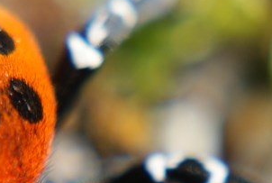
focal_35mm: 320
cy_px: 247
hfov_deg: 6.4
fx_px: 2424
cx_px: 184
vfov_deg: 4.3
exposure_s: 1/250
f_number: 5.6
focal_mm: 40
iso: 100
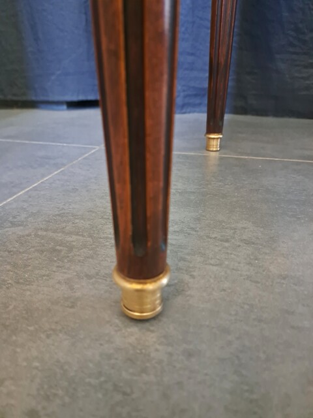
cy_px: 209
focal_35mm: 24
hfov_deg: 56.8
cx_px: 156
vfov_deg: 71.6
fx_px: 289
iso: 1600
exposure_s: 1/17
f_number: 1.8
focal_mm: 5.23
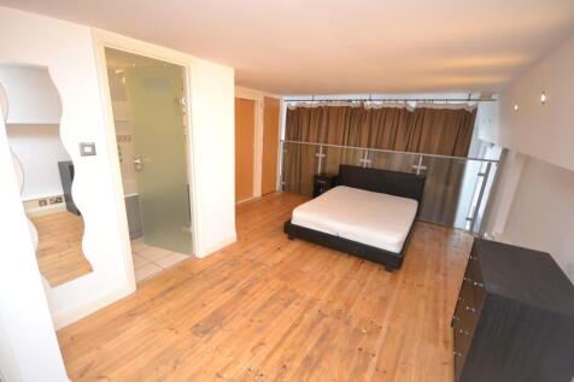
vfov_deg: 77.3
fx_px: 239
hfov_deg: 100.4
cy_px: 191
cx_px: 287
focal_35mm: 15
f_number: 4
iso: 1400
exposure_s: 1/60
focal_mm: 10
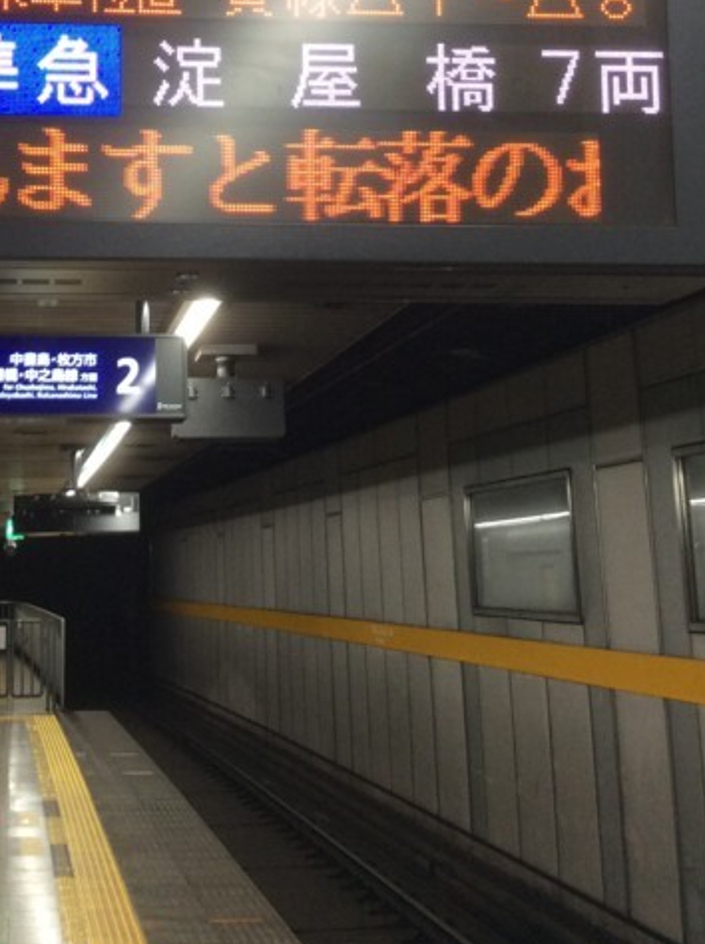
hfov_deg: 26.6
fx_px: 1470
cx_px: 161
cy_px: 239
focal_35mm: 54
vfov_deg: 34.8
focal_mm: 3.3
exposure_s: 1/24
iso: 64
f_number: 2.4
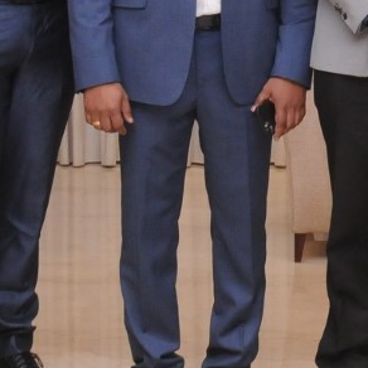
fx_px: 2045
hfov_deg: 10.2
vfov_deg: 10.3
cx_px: 408
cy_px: 77
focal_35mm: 170
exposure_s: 1/125
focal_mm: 24
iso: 1000
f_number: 4
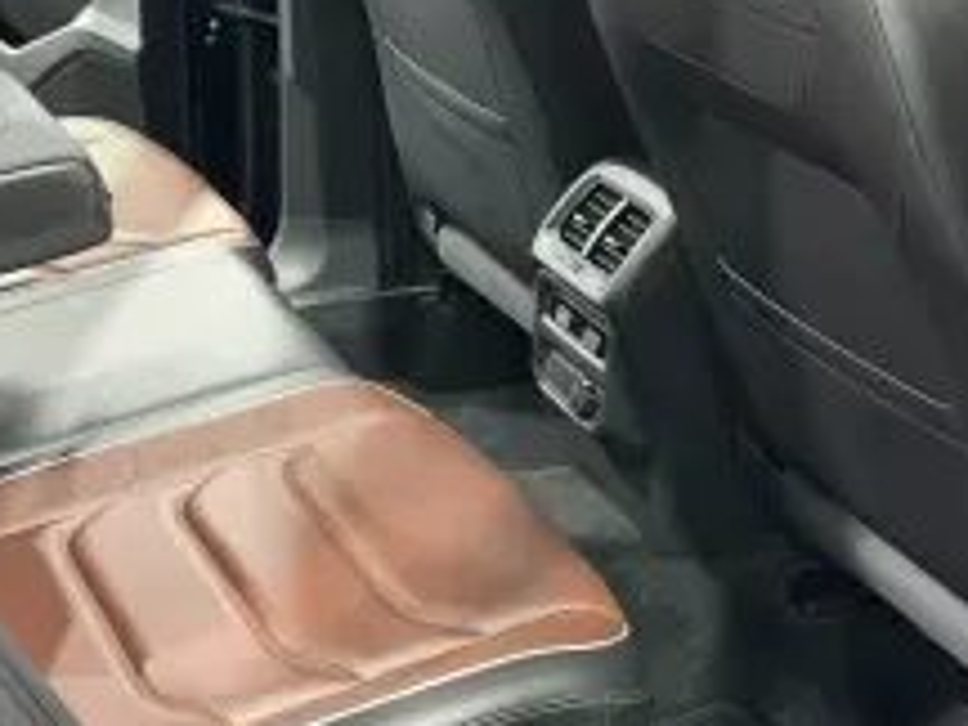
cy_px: 152
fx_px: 2237
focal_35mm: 80
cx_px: 480
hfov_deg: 24.4
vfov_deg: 18.3
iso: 500
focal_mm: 6.76
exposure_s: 1/25
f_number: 1.78
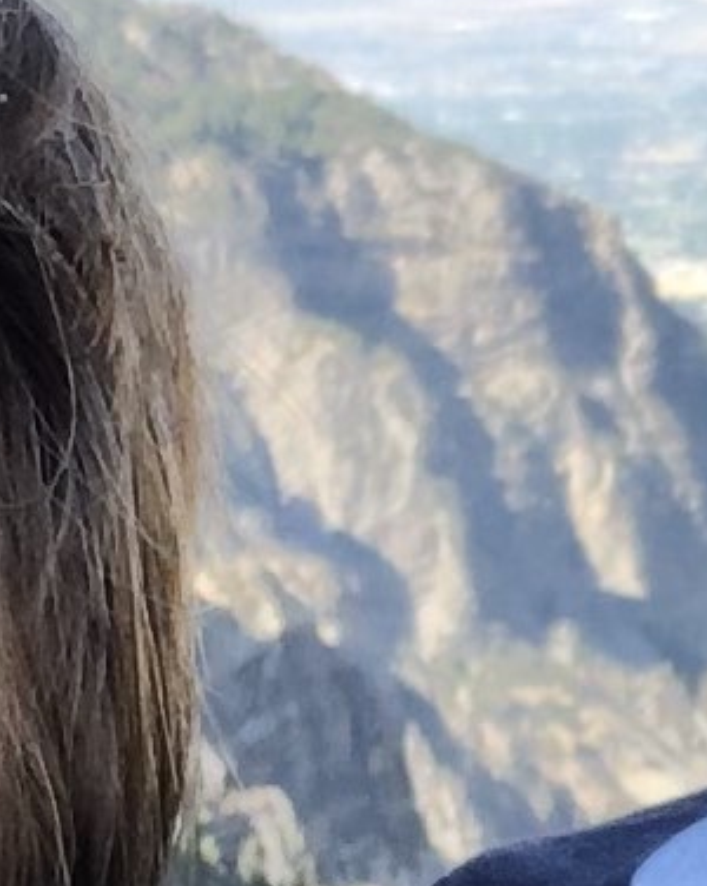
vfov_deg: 7.5
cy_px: 629
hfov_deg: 5.9
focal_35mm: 257
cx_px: 1301
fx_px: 6733
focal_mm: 2.87
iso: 25
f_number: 2.2
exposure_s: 1/120
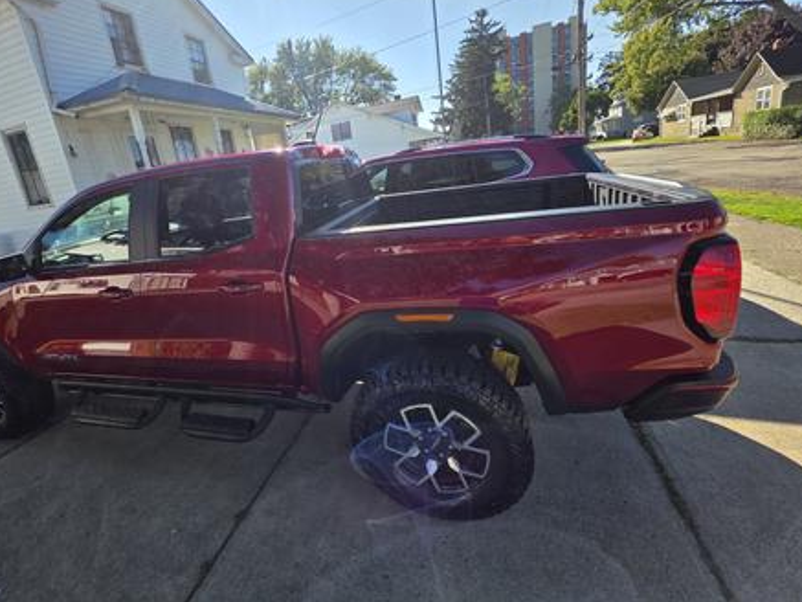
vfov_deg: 81.4
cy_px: 262
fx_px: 348
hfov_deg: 97.7
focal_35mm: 15
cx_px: 352
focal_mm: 2.2
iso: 40
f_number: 1.9
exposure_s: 1/1225
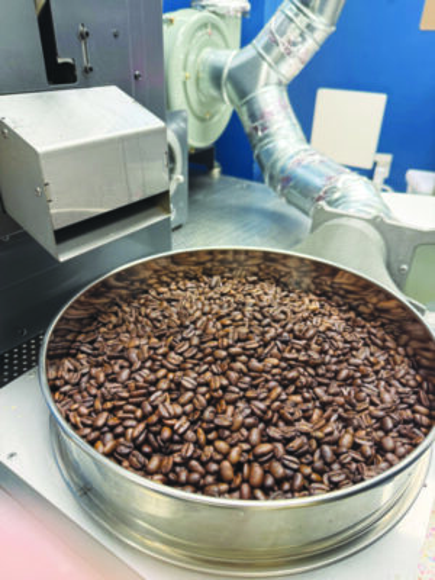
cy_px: 290
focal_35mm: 24
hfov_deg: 56.8
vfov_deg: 71.6
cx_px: 218
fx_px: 402
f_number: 1.78
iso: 160
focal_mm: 6.76
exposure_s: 1/60
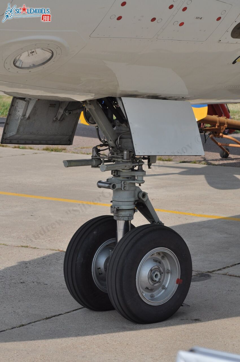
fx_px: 1053
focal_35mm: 105
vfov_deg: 19.5
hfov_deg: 13.0
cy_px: 181
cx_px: 120
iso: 200
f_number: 8
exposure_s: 1/640
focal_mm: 70
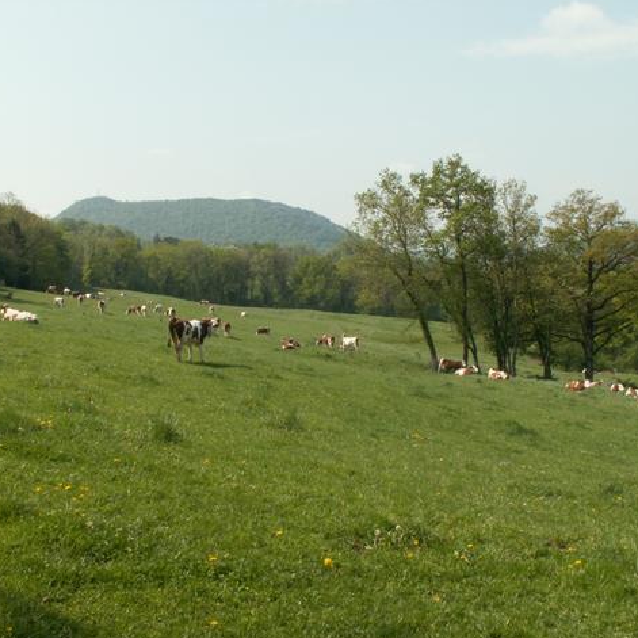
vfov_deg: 40.0
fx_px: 876
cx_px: 310
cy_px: 321
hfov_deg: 40.0
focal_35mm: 42
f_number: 6.3
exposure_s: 1/200
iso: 50
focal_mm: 5.86
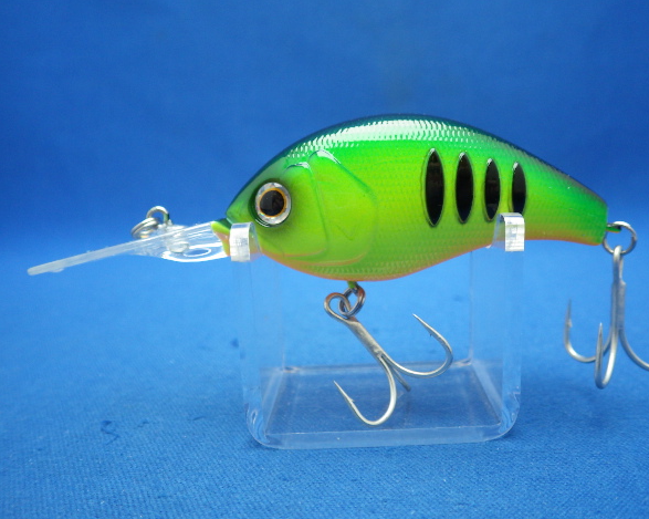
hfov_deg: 54.2
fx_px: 634
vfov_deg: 44.5
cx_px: 353
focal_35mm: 33
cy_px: 261
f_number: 2.3
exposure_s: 1/45
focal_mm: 5.5
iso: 250
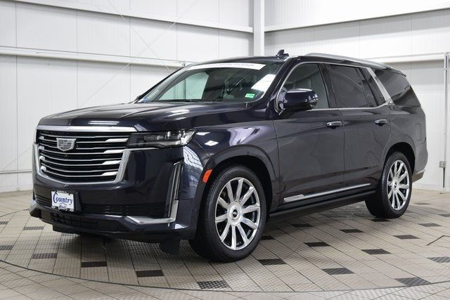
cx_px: 225
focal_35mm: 51
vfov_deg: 26.5
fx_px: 638
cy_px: 150
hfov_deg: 38.9
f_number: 6.3
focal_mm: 34
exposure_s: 1/15
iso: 500
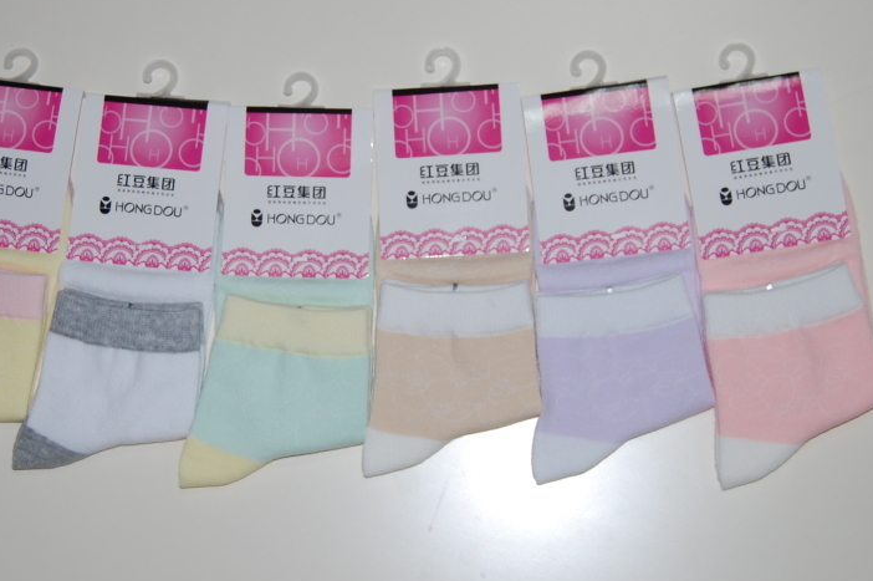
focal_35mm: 70
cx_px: 371
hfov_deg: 28.8
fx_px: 1696
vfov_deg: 19.4
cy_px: 305
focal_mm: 32
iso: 400
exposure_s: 1/60
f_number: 4.5
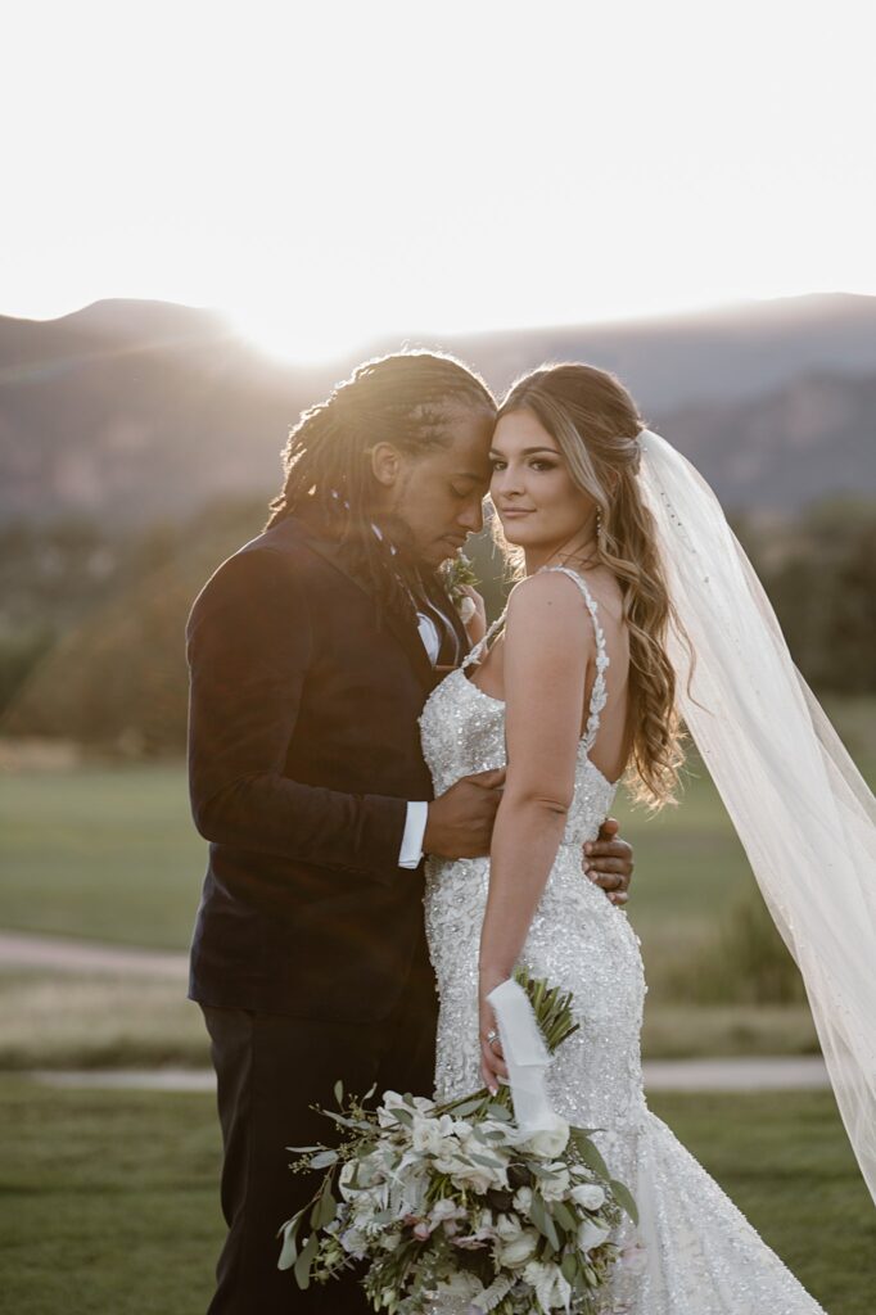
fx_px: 4017
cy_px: 658
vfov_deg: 18.6
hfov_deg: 12.4
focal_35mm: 110
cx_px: 438
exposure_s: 1/320
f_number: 2.8
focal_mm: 110
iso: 400
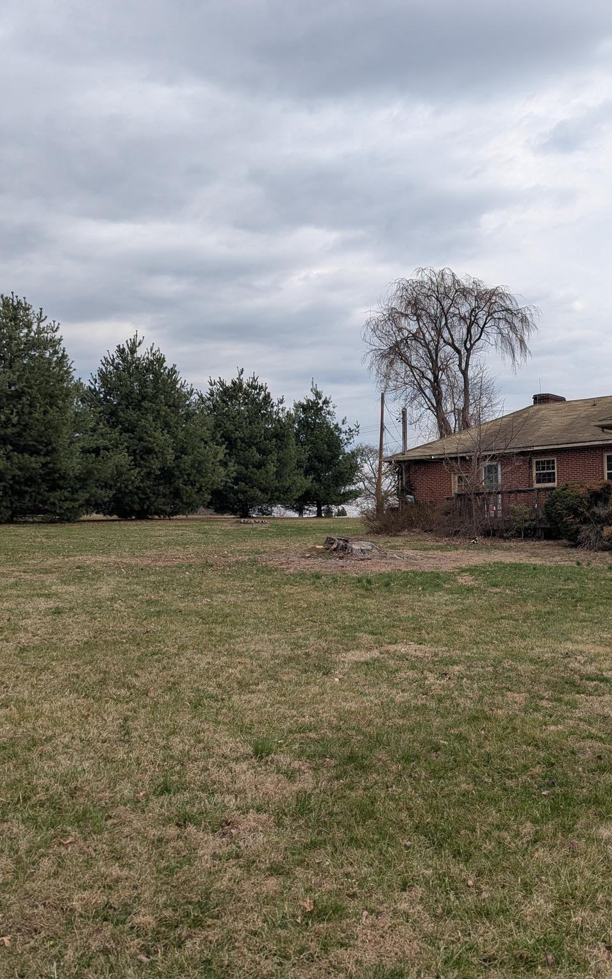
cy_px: 489
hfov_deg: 36.2
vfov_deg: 56.7
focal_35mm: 34
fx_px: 908
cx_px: 474
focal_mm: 6.81
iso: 45
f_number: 1.85
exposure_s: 1/497
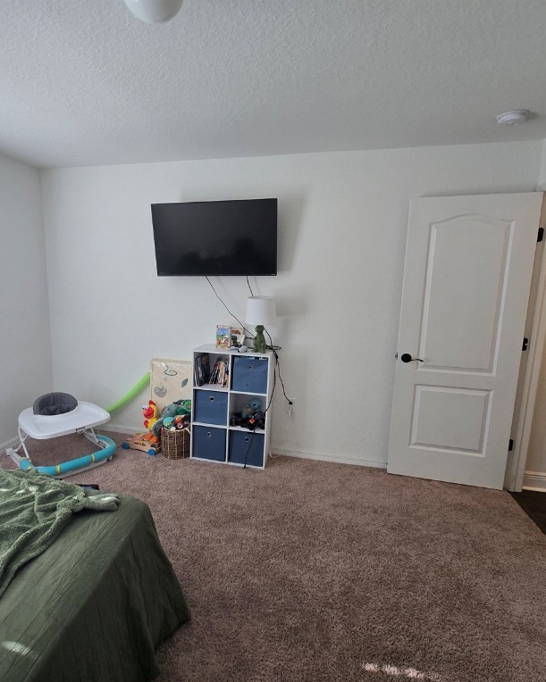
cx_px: 223
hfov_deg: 76.2
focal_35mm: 17
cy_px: 342
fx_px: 343
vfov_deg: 89.6
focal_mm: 2.2
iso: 125
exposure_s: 1/60
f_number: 2.2
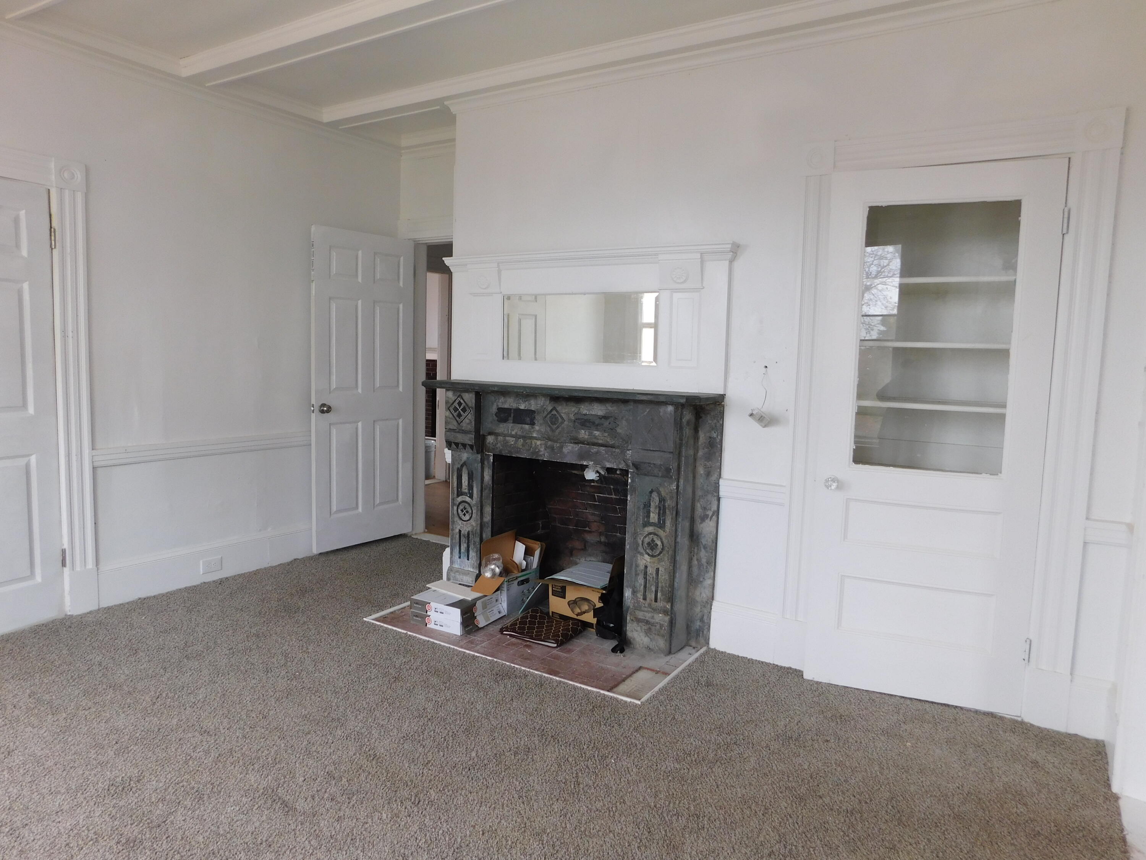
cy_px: 430
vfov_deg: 58.9
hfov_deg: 73.9
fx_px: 761
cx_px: 573
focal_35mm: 23
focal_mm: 4
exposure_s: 1/30
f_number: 3
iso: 125
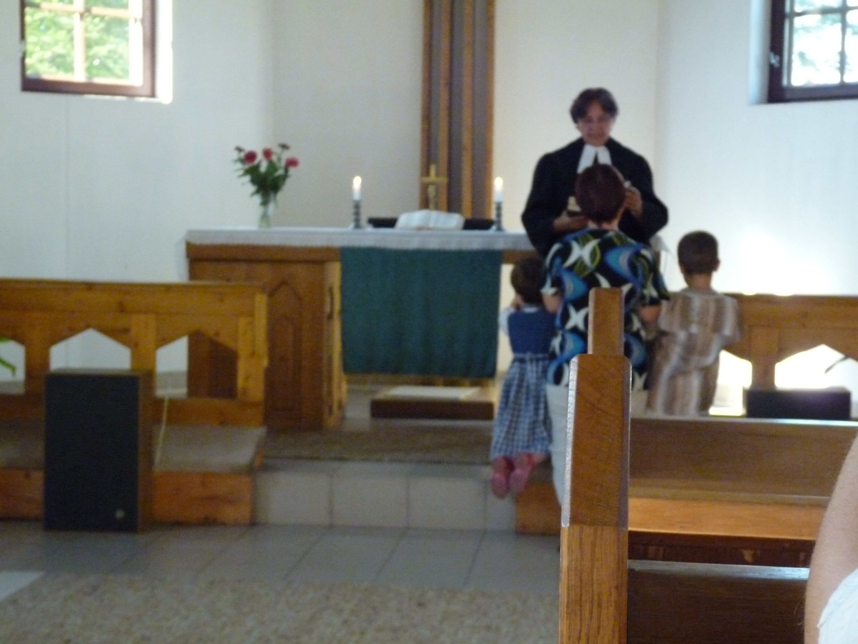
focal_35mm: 67
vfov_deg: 21.9
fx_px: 1661
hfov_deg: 29.0
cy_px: 322
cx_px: 429
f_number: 3.4
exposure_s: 1/50
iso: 800
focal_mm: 11.9
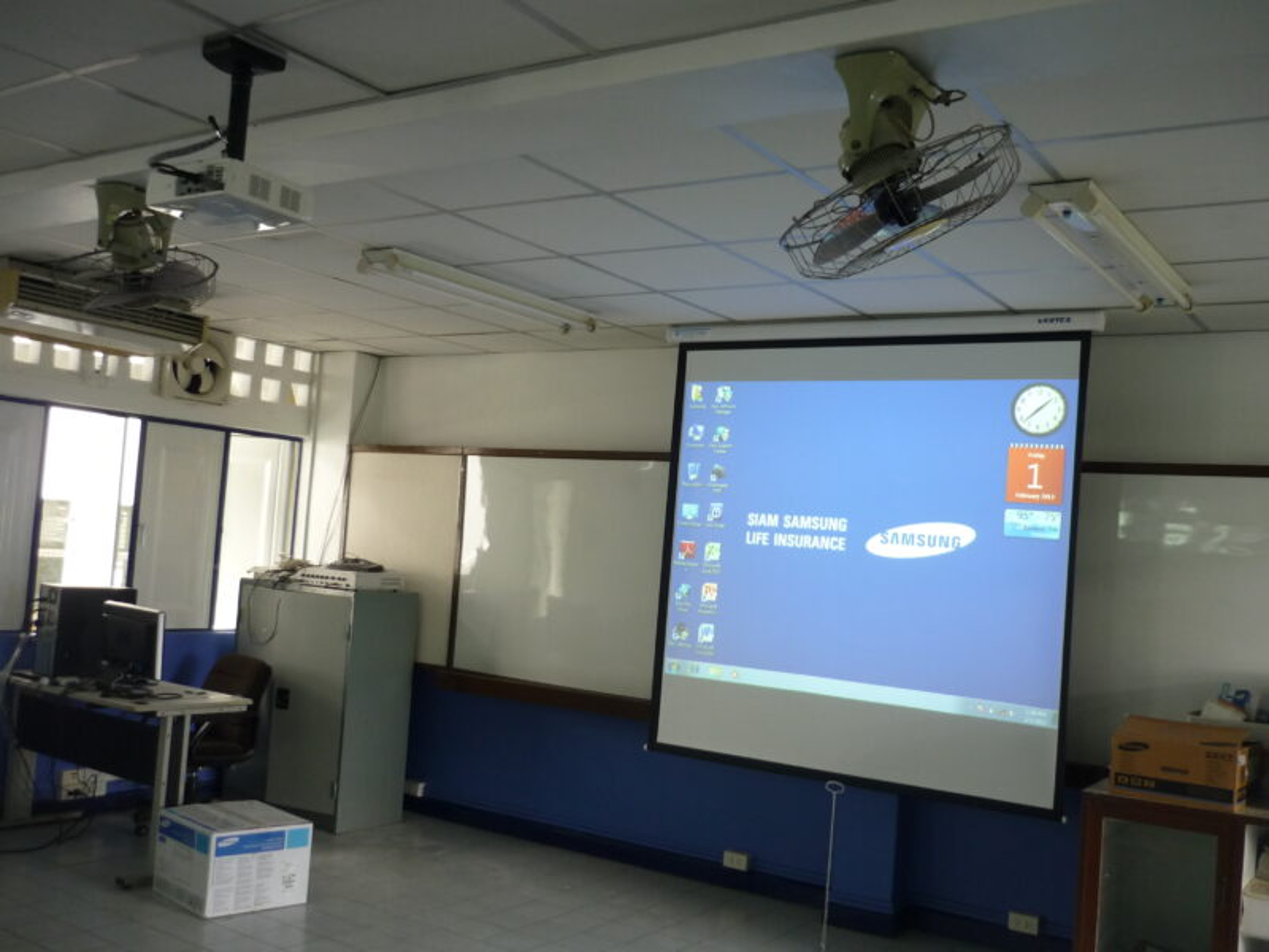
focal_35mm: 33
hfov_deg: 55.4
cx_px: 634
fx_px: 1210
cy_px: 476
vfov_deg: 42.9
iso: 160
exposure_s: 1/30
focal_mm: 5.5
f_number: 2.8
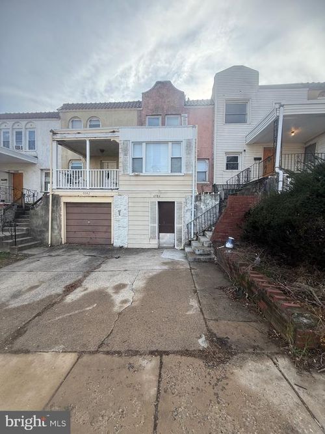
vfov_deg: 102.1
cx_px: 162
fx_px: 175
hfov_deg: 85.7
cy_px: 217
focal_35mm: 14
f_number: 2.2
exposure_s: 1/574
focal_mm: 2.22
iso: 50
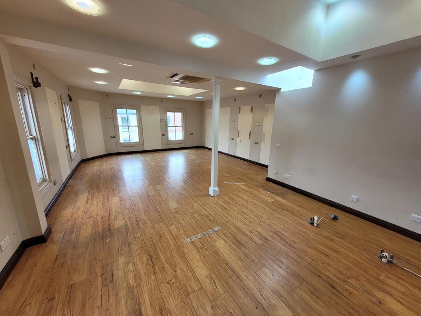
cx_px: 210
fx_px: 158
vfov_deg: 89.9
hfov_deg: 106.2
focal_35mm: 13
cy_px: 158
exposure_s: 1/100
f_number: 2.2
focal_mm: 1.74
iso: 64
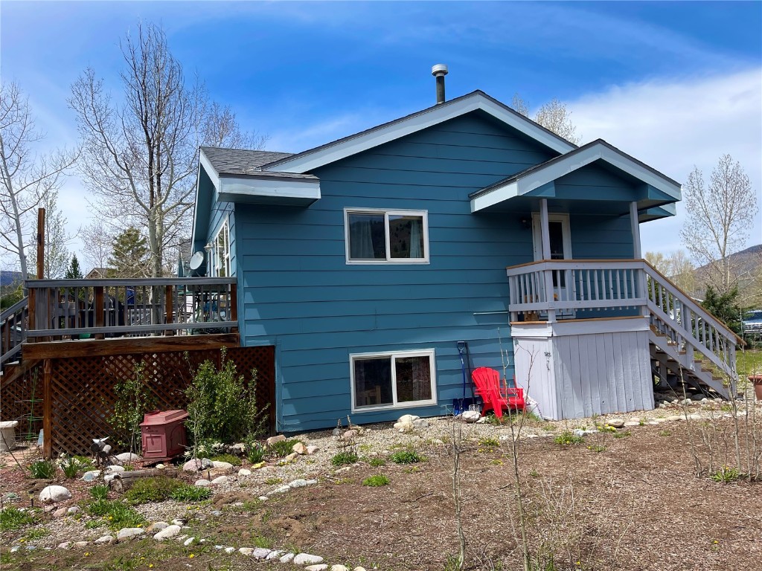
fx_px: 550
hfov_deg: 69.4
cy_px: 286
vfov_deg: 54.9
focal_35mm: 25
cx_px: 381
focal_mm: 5.1
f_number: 1.6
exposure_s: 1/3448
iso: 32
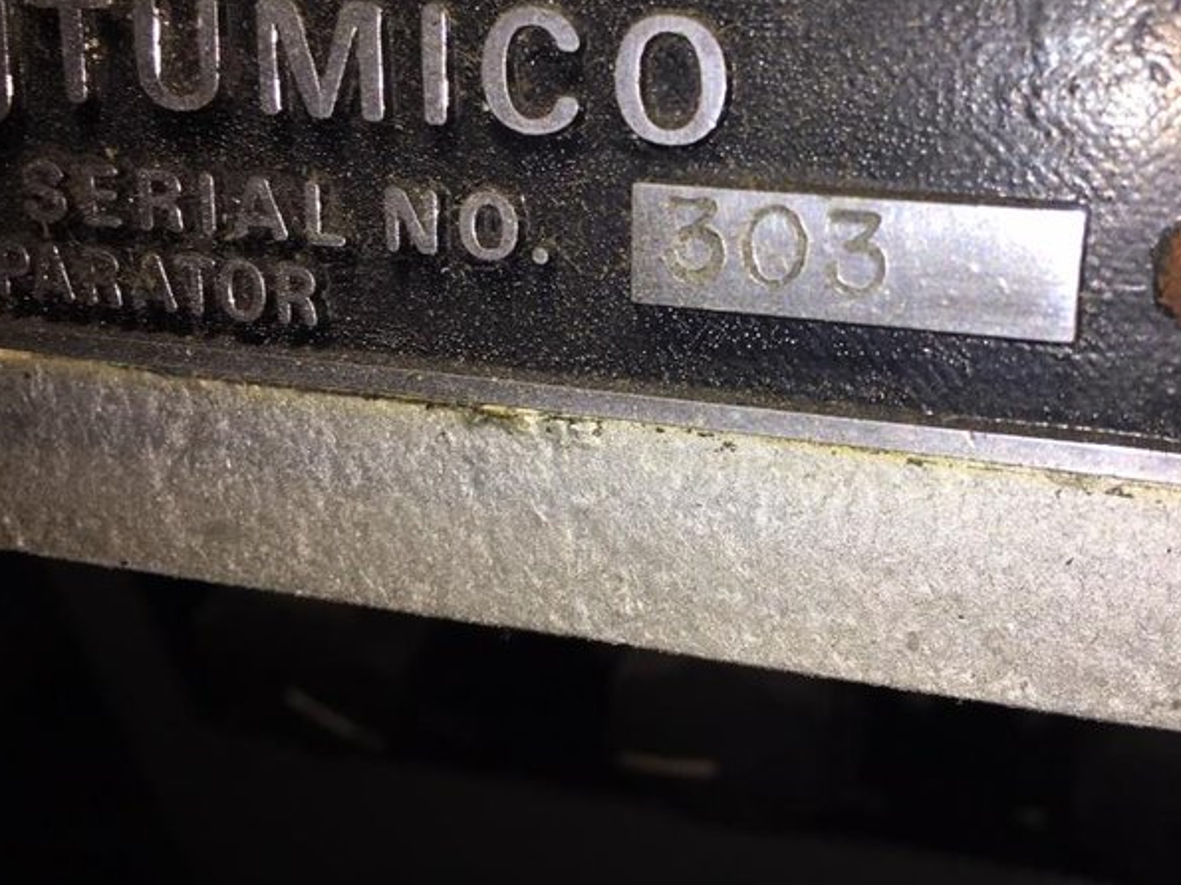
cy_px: 296
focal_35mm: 39
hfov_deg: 47.1
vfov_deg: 36.4
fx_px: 1330
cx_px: 784
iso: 25
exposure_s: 1/384
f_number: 2.2
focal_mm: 4.15
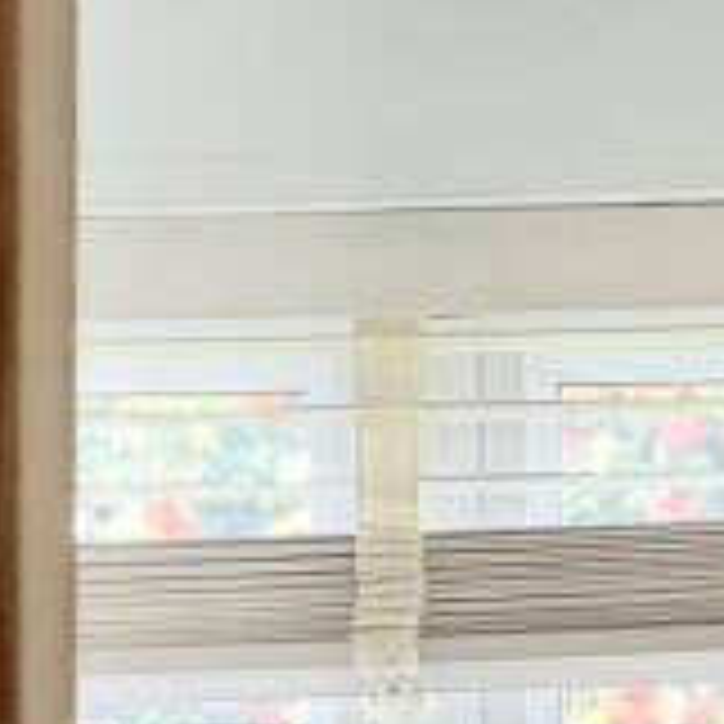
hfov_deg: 4.0
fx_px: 10222
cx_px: 1282
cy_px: 1291
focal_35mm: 432
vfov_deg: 4.0
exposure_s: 1/100
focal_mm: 9
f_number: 2.8
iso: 160
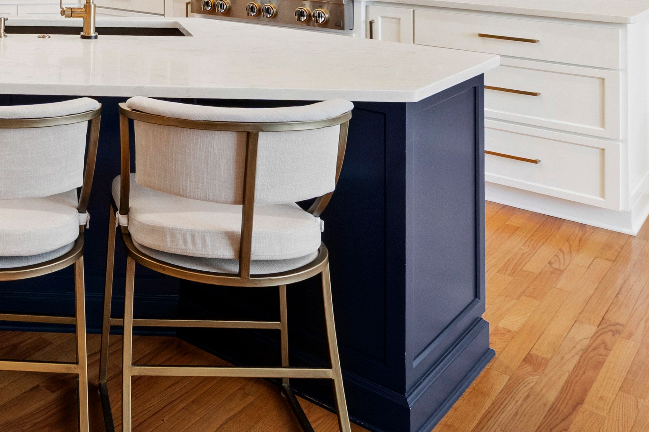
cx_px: 43
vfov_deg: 27.2
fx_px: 739
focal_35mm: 41
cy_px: -133
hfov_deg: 42.7
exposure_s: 1/2.5
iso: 100
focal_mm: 10
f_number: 8
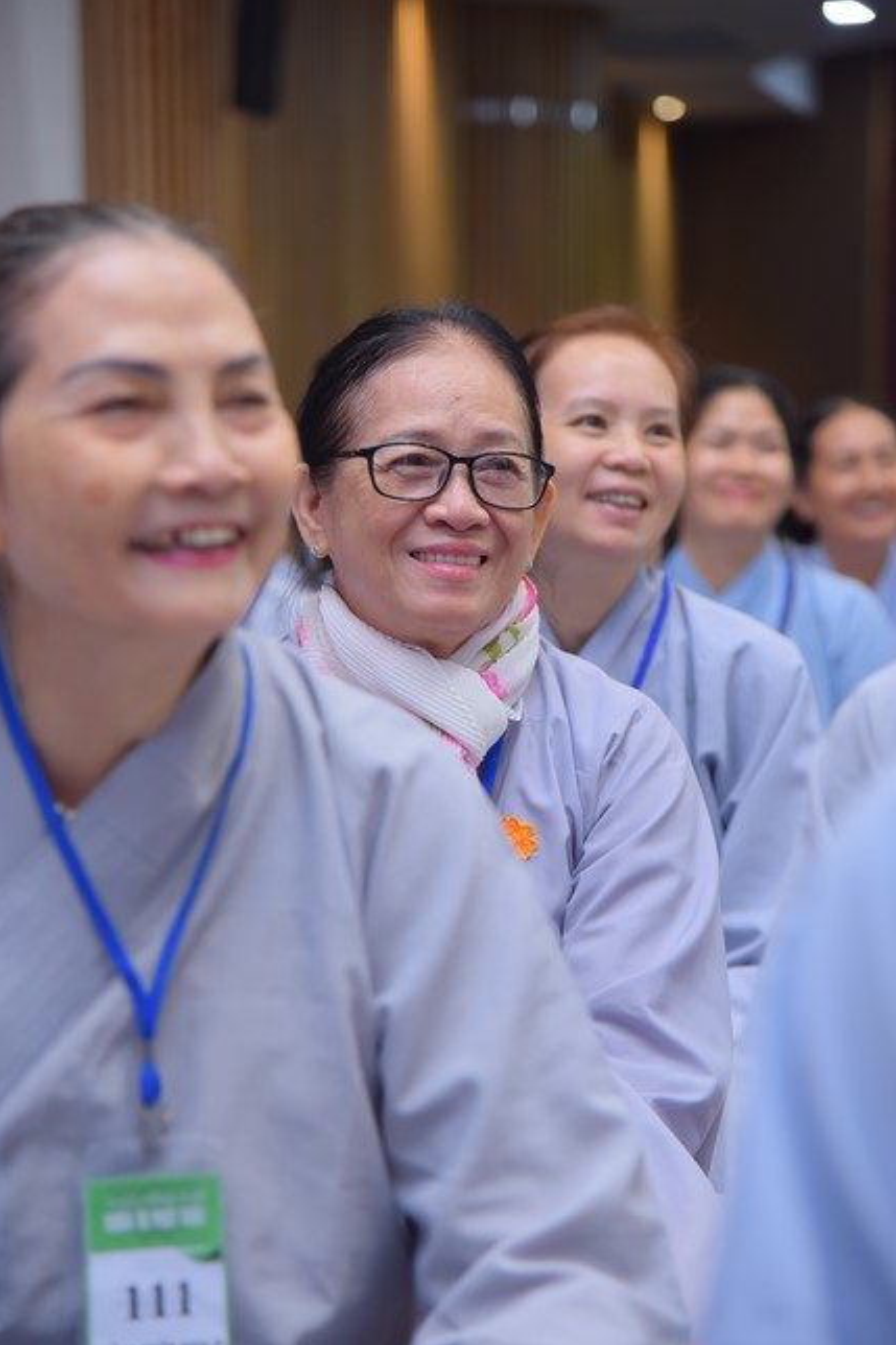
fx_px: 3959
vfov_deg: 19.3
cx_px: 446
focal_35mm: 106
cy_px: 672
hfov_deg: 12.9
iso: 1250
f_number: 4.5
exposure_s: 1/160
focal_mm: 105
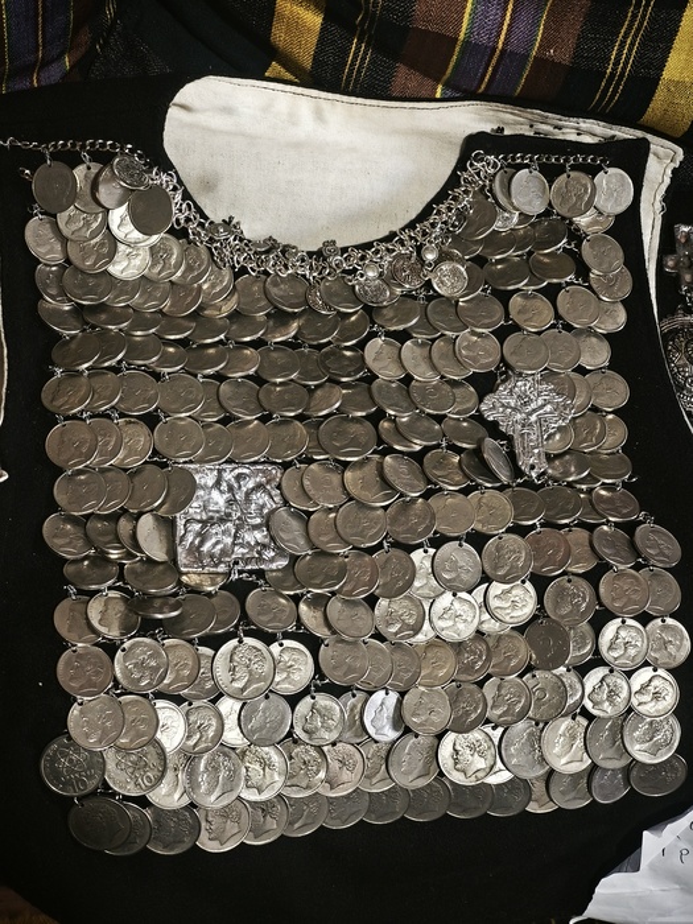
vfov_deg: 38.2
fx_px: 1335
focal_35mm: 50
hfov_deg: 29.1
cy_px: 462
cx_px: 346
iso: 2500
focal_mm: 7.1
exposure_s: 1/33.3
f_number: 1.9
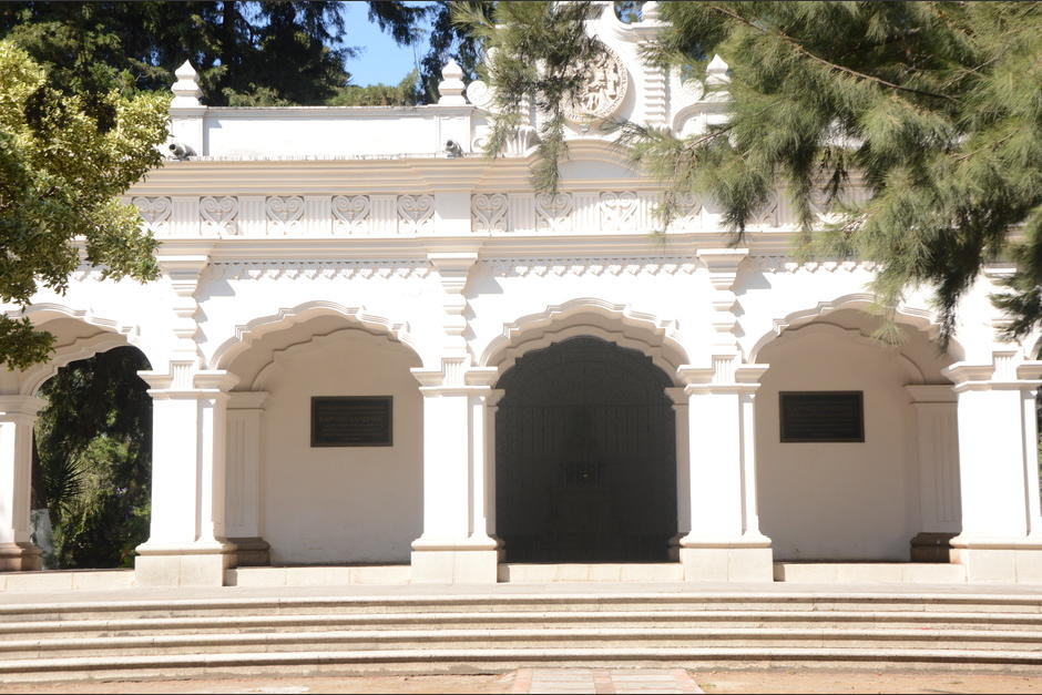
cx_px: 521
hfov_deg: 31.9
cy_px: 348
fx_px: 1824
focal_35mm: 63
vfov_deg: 21.6
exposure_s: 1/200
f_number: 10
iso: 200
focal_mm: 42
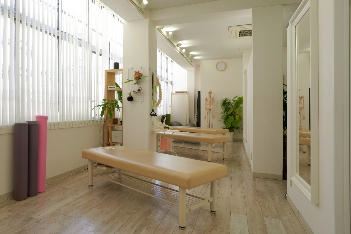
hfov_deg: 68.2
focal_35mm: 26
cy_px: 110
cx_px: 130
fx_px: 254
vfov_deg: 49.6
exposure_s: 1/160
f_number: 3.2
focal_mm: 20
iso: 200
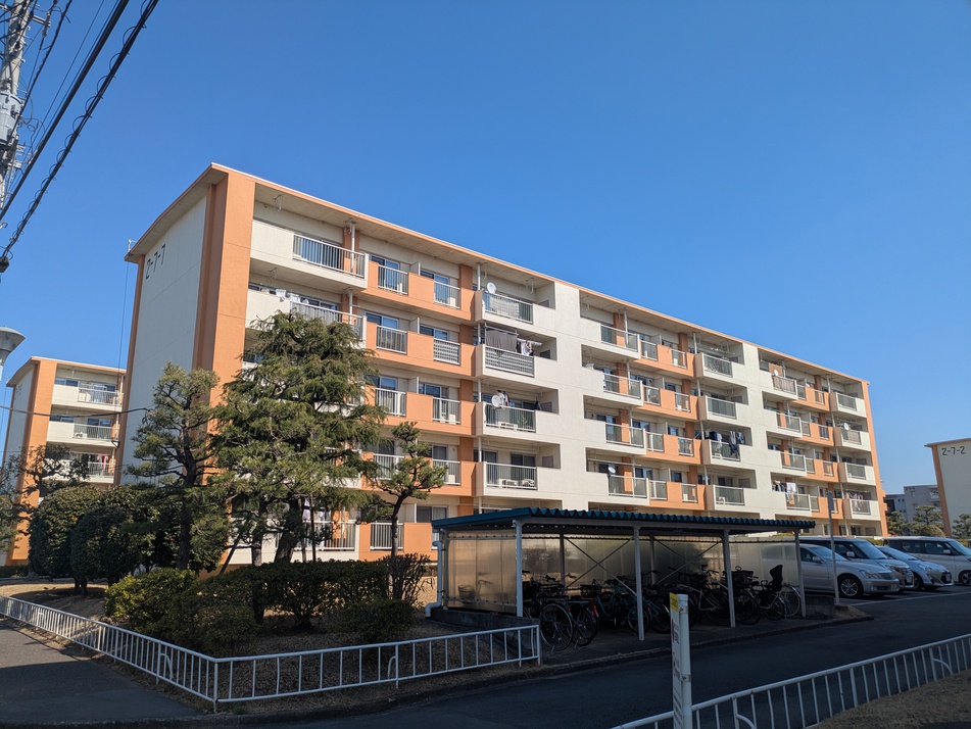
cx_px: 486
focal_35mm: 25
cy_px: 364
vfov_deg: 54.9
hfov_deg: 69.4
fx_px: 702
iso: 49
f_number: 1.89
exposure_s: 1/3745
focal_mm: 5.43
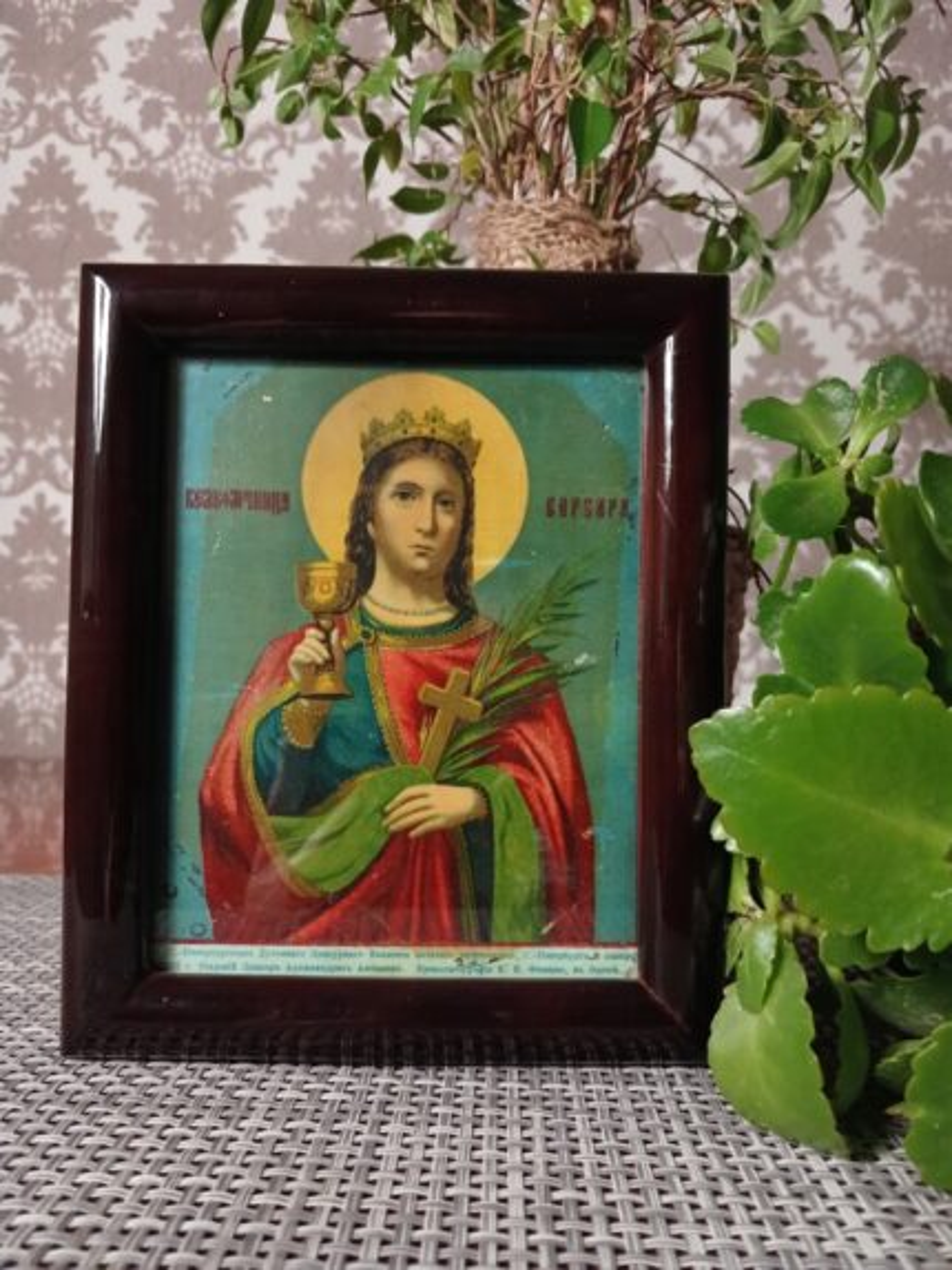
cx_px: 476
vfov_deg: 65.3
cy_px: 635
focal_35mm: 27
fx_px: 990
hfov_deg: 51.4
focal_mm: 4
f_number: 1.8
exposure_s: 1/25
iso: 400
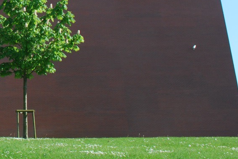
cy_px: -16
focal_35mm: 67
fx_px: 444
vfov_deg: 19.5
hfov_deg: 27.1
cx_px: -36
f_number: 9
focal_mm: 18
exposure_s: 1/160
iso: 200
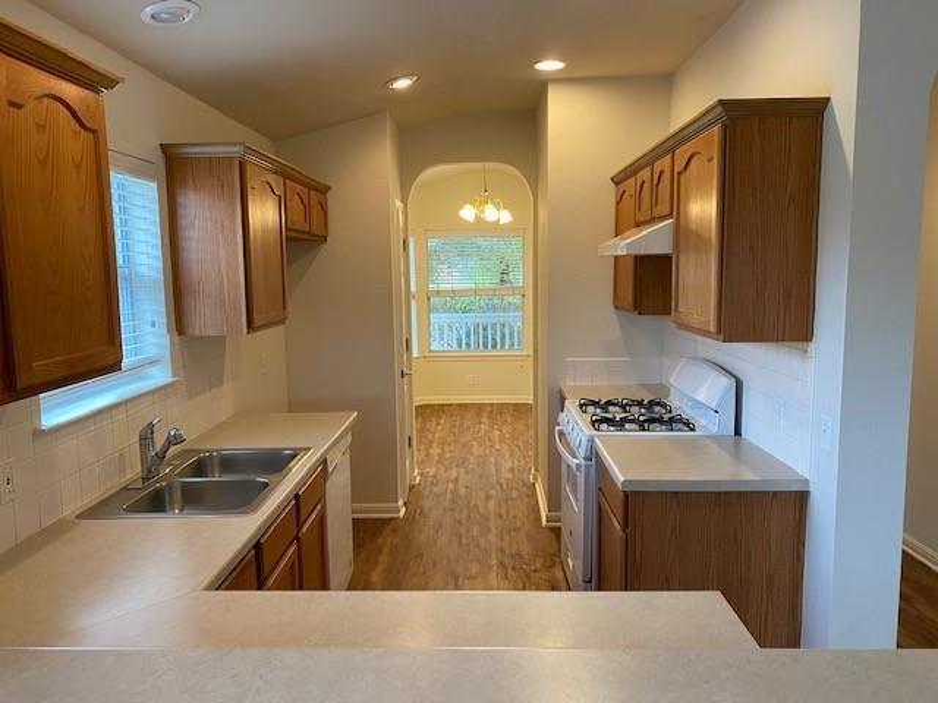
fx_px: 705
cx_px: 469
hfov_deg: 67.3
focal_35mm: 26
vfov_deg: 53.1
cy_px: 352
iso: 100
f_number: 1.8
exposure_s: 1/60
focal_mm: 4.25
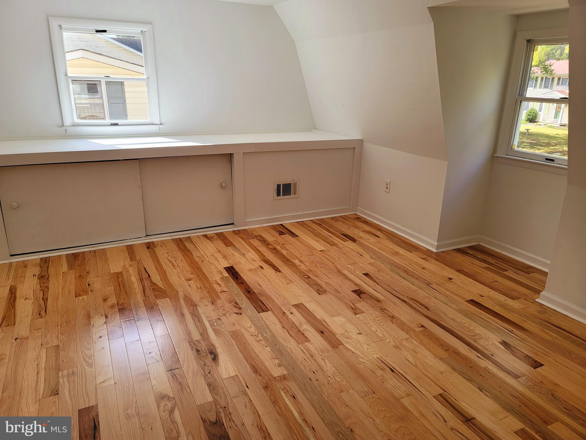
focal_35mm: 25
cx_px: 293
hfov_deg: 69.4
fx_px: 423
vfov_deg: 54.9
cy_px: 220
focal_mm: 7
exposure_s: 1/120
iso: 20
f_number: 1.8
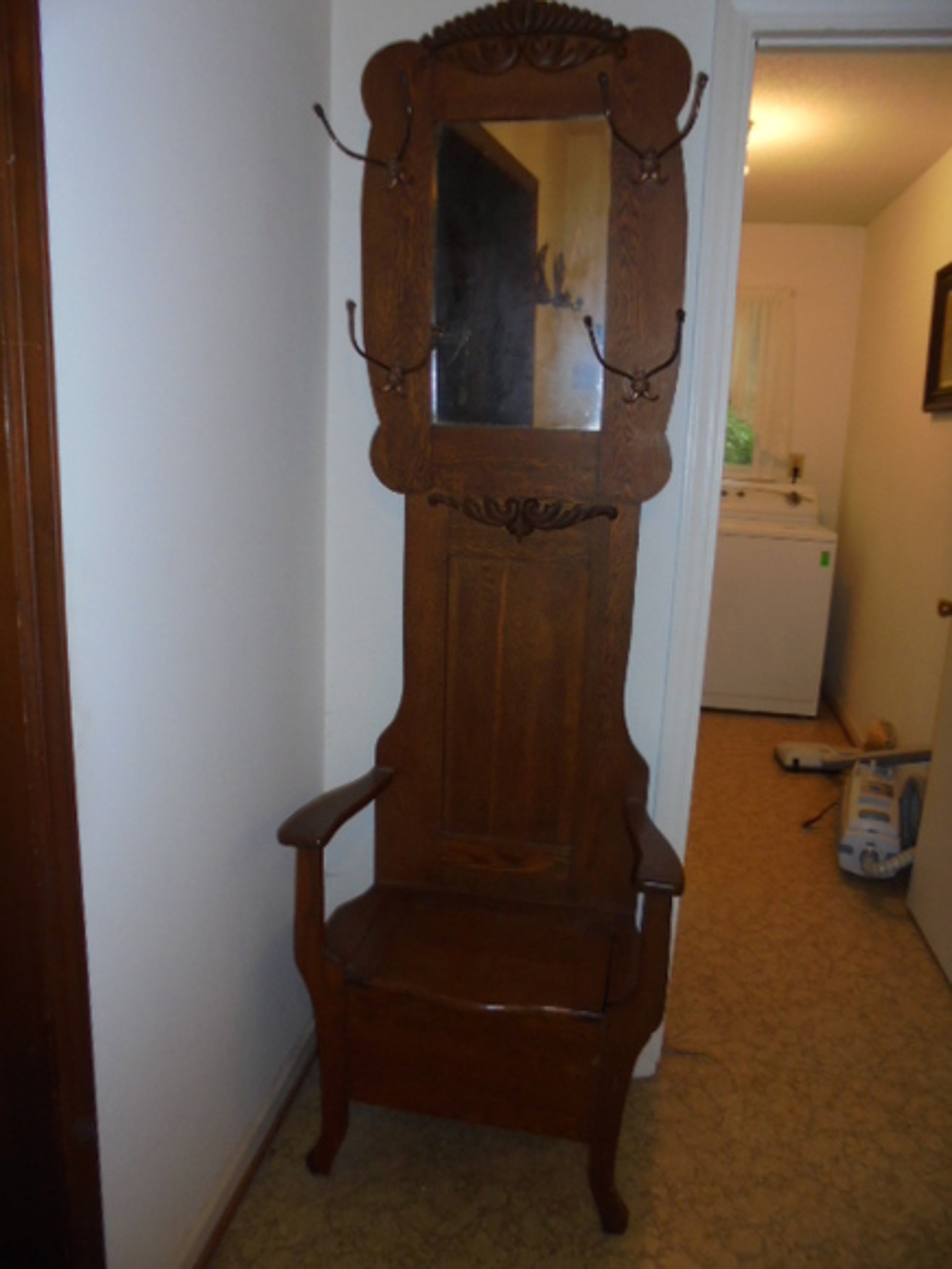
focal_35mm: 26
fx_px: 953
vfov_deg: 67.3
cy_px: 634
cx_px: 476
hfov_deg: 53.1
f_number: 3.5
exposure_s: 1/30
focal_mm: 4.6
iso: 200
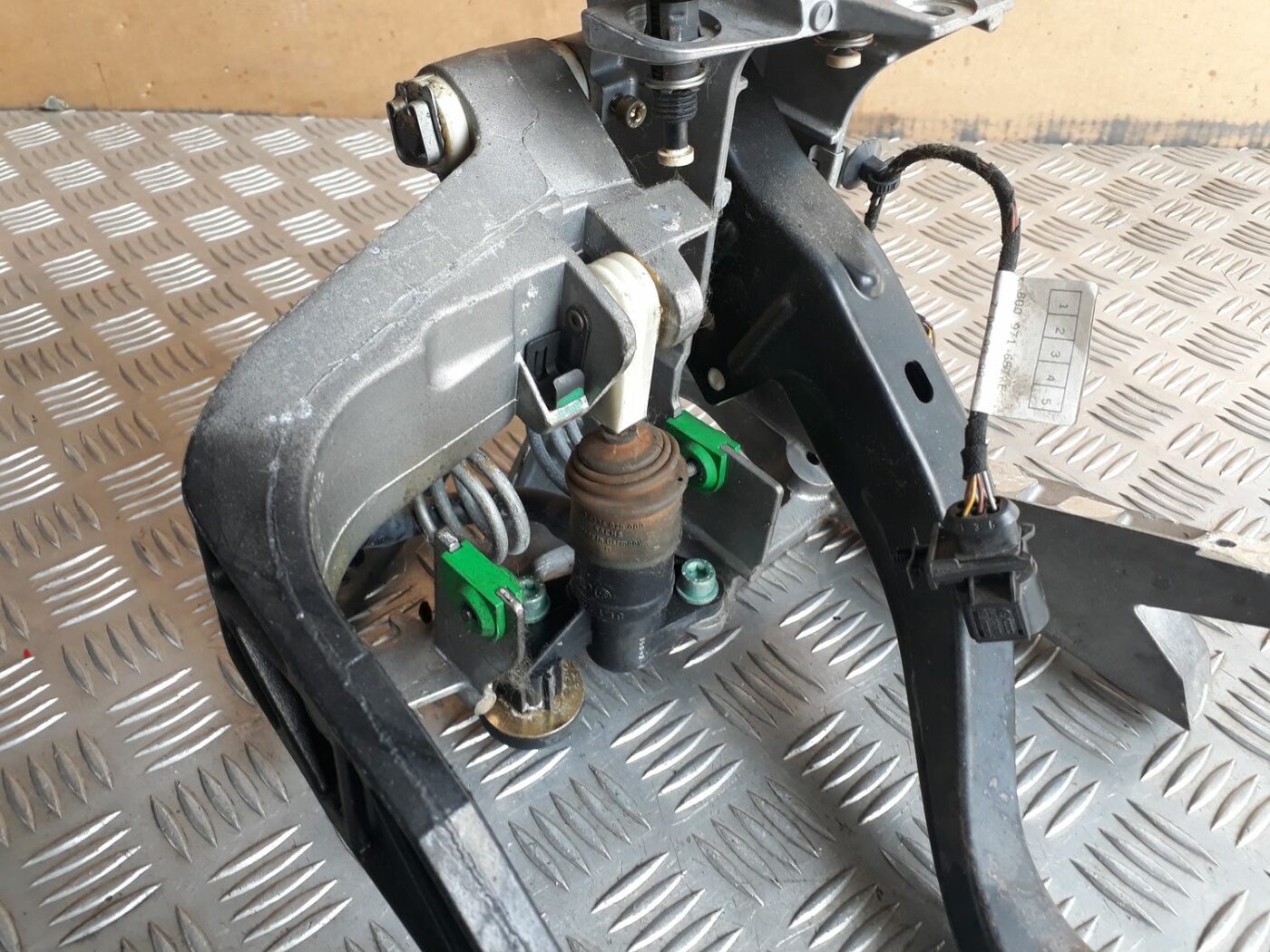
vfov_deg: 51.4
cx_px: 635
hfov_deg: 65.3
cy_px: 476
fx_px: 991
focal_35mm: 27
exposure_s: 1/50
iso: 40
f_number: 1.9
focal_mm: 3.6
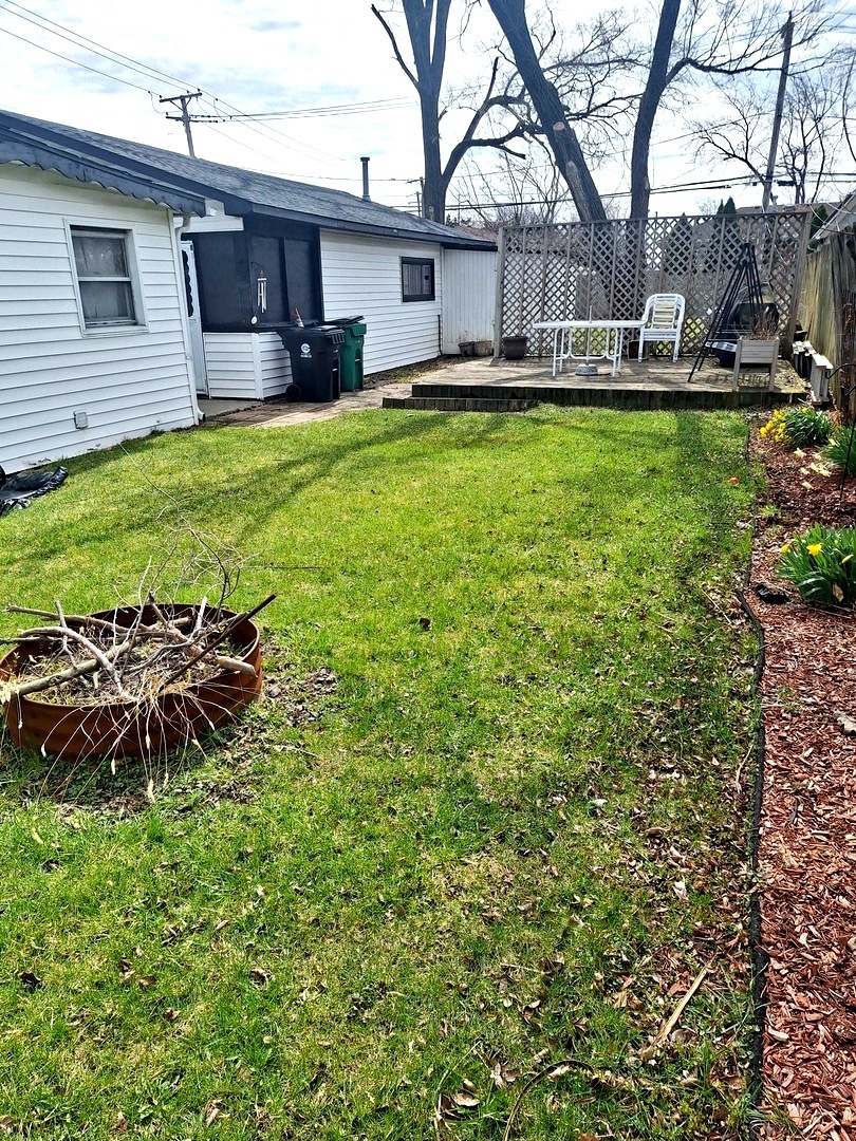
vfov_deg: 73.9
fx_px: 758
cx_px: 428
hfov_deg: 58.9
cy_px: 570
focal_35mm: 23
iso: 40
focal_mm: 5.54
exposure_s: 1/2525
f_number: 1.8
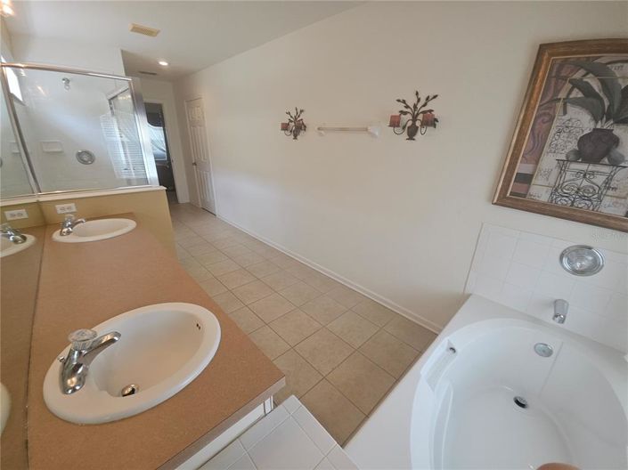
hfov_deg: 106.2
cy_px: 235
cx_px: 314
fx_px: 236
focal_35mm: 13
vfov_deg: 89.9
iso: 40
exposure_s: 1/60
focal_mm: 1.7
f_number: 2.2
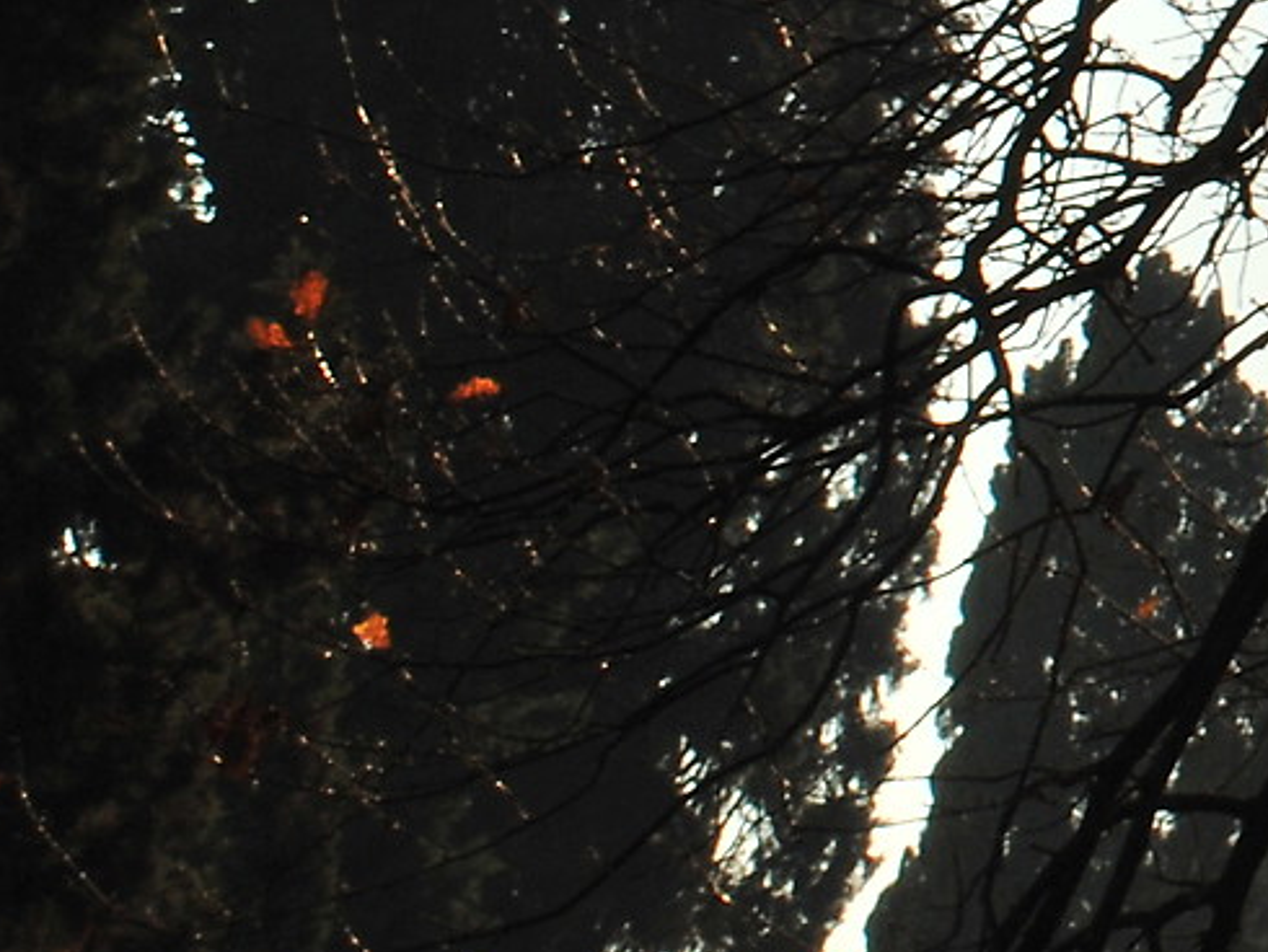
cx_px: 2526
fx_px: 10885
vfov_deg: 5.0
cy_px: -678
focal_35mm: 297
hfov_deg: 6.5
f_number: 20
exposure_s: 1/100
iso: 100
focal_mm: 42
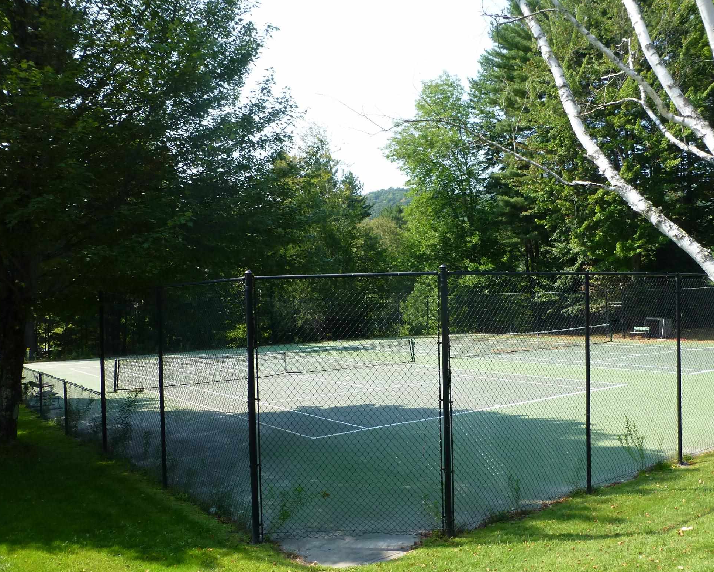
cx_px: 432
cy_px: 298
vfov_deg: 47.1
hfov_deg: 56.7
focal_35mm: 31
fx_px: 655
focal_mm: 4.3
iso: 100
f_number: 4
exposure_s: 1/250
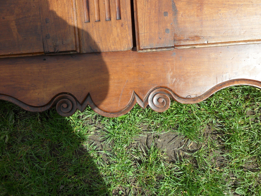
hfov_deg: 56.8
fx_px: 241
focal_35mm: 32
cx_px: 130
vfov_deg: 44.2
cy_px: 98
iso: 80
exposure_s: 1/500
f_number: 3.7
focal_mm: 5.7
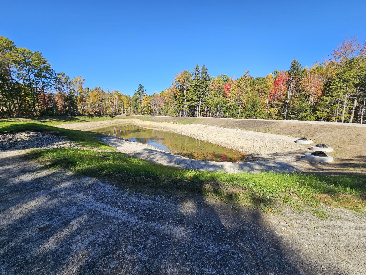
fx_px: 137
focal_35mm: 13
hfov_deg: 106.2
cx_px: 183
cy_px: 138
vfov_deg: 89.9
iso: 50
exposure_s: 1/1399
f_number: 2.2
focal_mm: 2.2
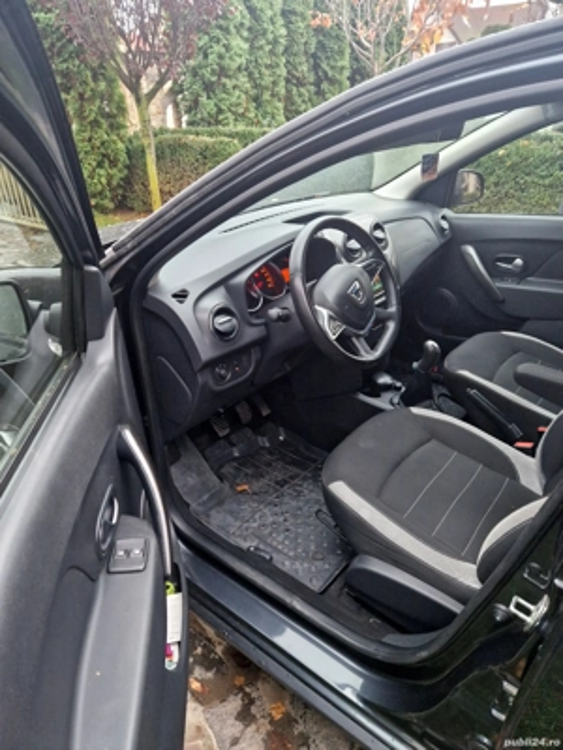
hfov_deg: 58.9
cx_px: 282
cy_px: 375
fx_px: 499
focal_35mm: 23
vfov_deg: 73.9
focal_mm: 5.4
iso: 1000
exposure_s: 1/100
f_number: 1.8
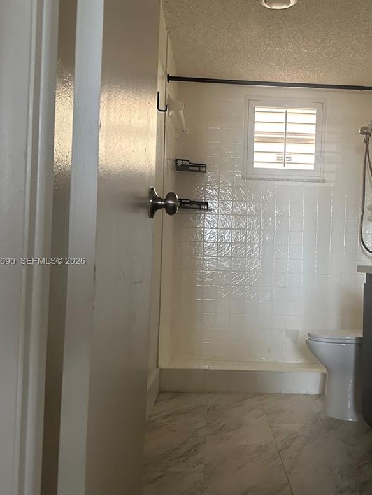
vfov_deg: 50.1
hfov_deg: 38.2
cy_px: 262
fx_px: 530
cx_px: 254
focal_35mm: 37
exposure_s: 1/60
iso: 500
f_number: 1.78
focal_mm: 6.86
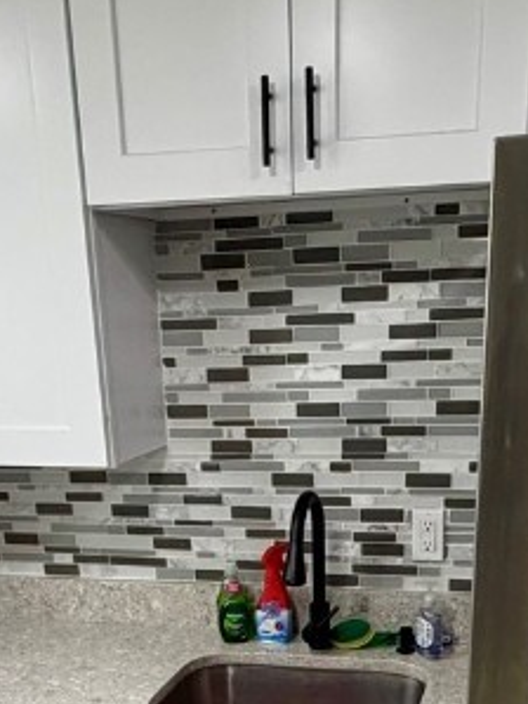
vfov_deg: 35.8
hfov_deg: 30.2
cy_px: 704
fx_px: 977
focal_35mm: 48
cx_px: 280
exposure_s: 1/120
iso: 250
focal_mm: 2.22
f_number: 2.2
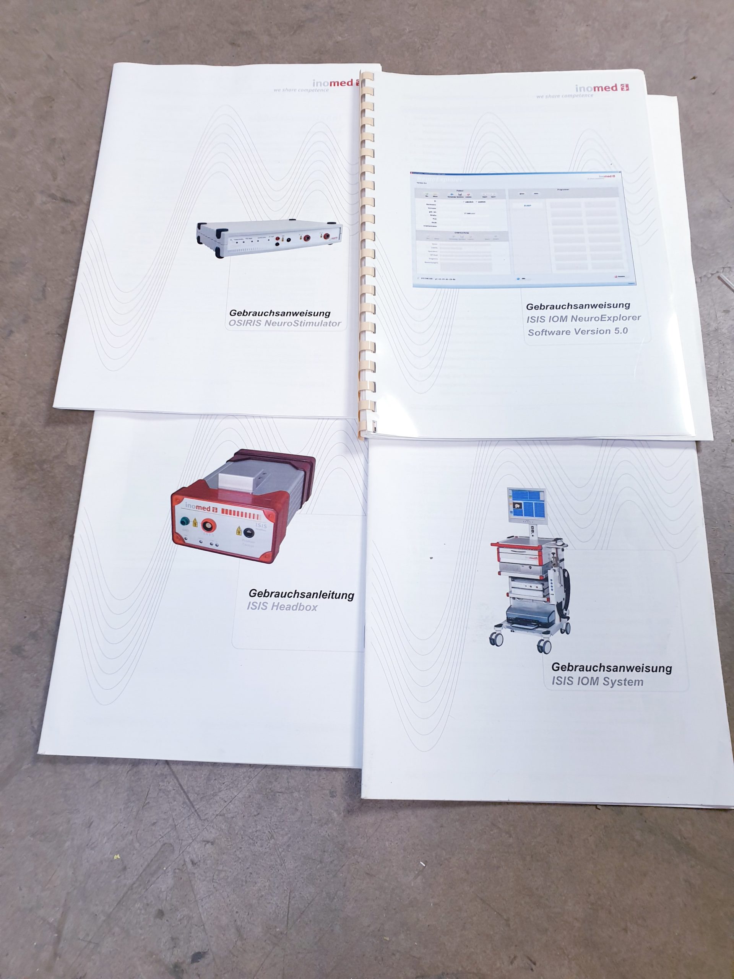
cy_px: 490
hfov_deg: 53.1
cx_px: 367
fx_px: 735
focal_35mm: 26
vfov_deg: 67.3
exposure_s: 1/50
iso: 125
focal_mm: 4.3
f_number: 2.4
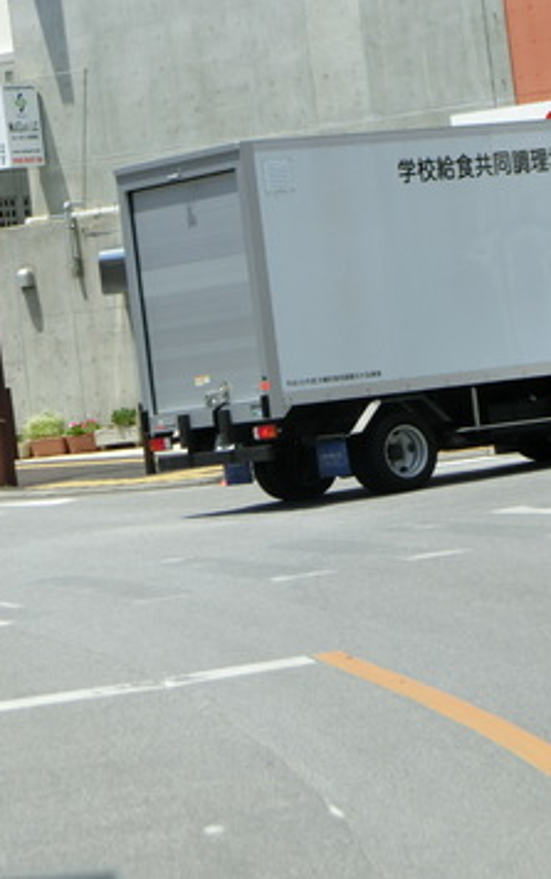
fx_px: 4246
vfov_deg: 11.8
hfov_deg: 7.4
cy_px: 440
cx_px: 299
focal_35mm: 177
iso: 80
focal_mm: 22.1
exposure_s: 1/320
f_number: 5.7
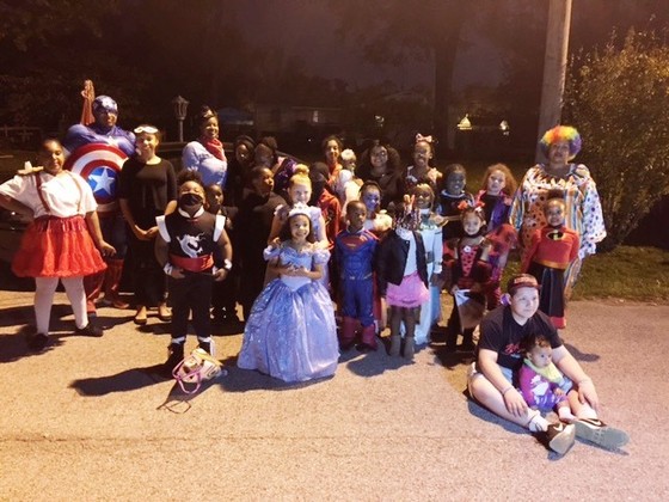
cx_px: 334
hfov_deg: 61.7
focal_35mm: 29
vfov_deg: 48.2
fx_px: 560
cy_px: 251
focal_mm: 4.15
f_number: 2.2
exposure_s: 1/4
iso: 125
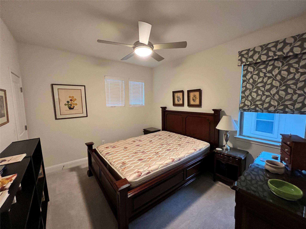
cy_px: 114
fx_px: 115
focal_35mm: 13
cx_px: 153
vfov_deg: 89.9
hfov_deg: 106.2
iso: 640
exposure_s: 1/60
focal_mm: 1.57
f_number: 1.8
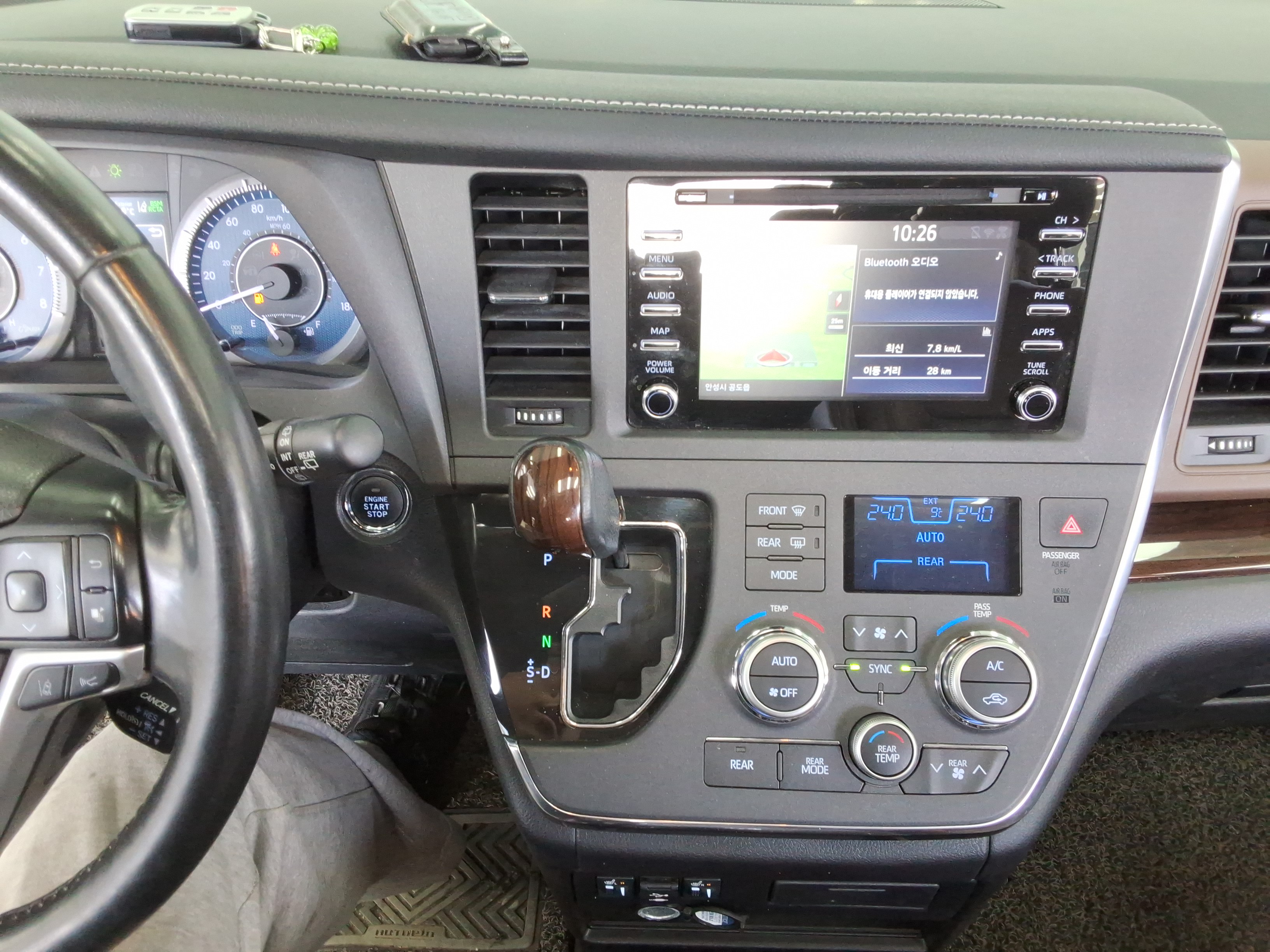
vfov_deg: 49.7
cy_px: 476
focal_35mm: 28
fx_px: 1027
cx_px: 635
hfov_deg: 63.4
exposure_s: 1/40
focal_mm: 2.91
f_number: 1.9
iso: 106
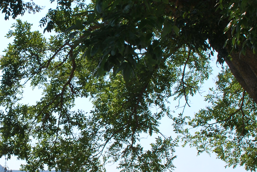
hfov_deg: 22.9
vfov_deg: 15.7
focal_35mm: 87
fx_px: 622
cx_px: 35
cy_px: 92
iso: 100
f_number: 9
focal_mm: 22
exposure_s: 1/320
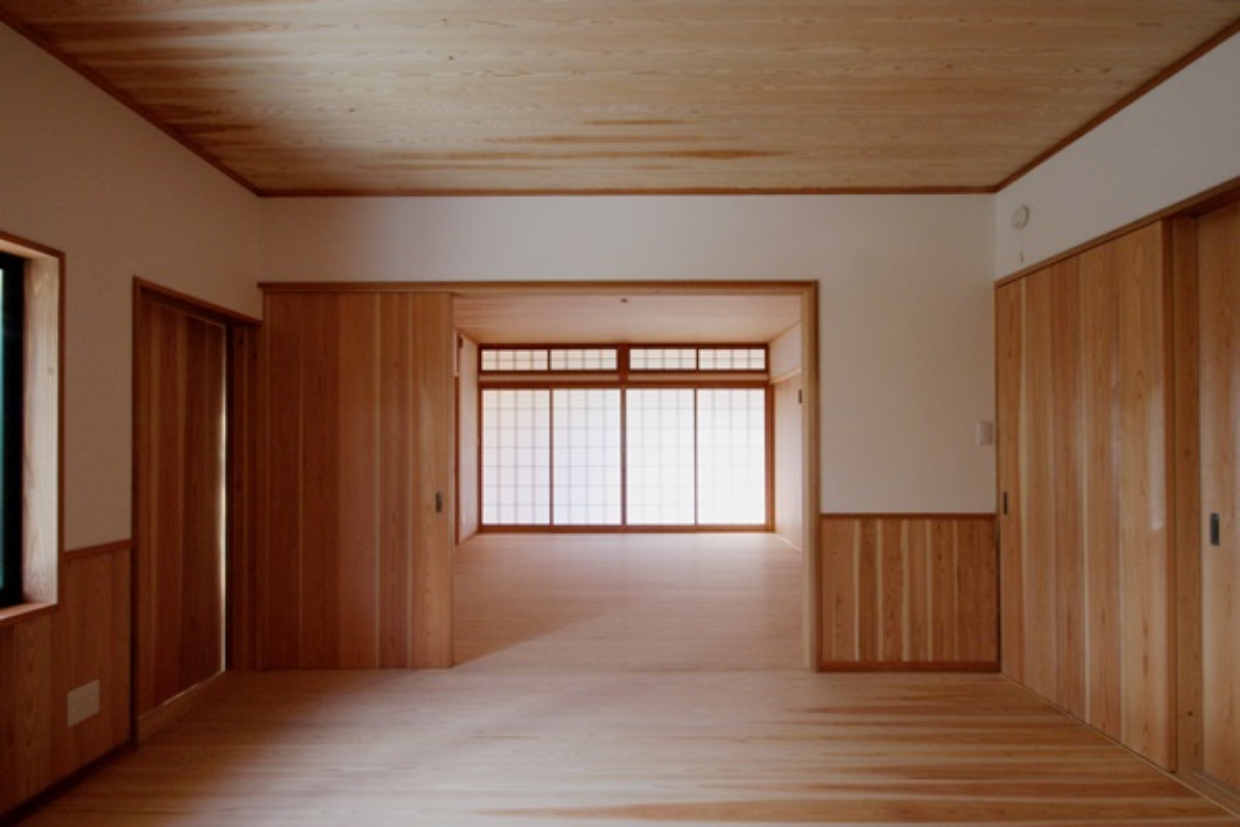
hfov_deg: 100.4
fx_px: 517
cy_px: 414
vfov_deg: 77.3
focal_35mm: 15
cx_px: 620
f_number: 16
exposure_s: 1/3.33
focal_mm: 10
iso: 400
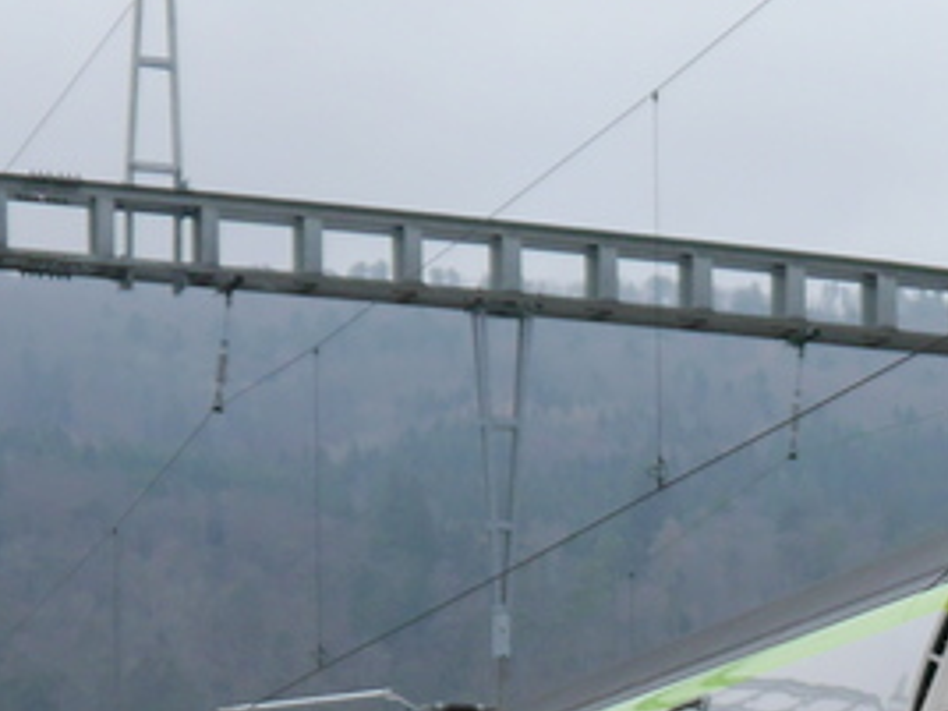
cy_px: 1146
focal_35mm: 161
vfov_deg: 8.9
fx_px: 4409
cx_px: 1450
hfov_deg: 11.7
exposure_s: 1/80
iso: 160
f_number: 4.1
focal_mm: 18
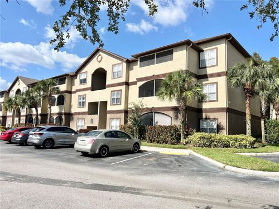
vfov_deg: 53.1
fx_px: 210
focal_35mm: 26
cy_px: 104
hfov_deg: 67.3
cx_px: 140
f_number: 1.5
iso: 50
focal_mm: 5.7
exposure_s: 1/5587
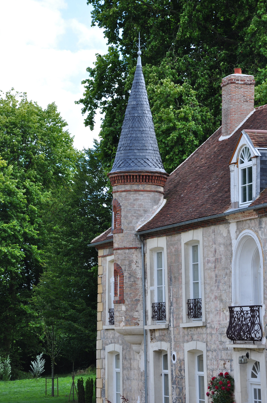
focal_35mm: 120
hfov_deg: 11.4
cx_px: 134
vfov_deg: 17.1
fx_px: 1338
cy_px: 202
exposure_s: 1/200
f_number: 10
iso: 200
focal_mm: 80
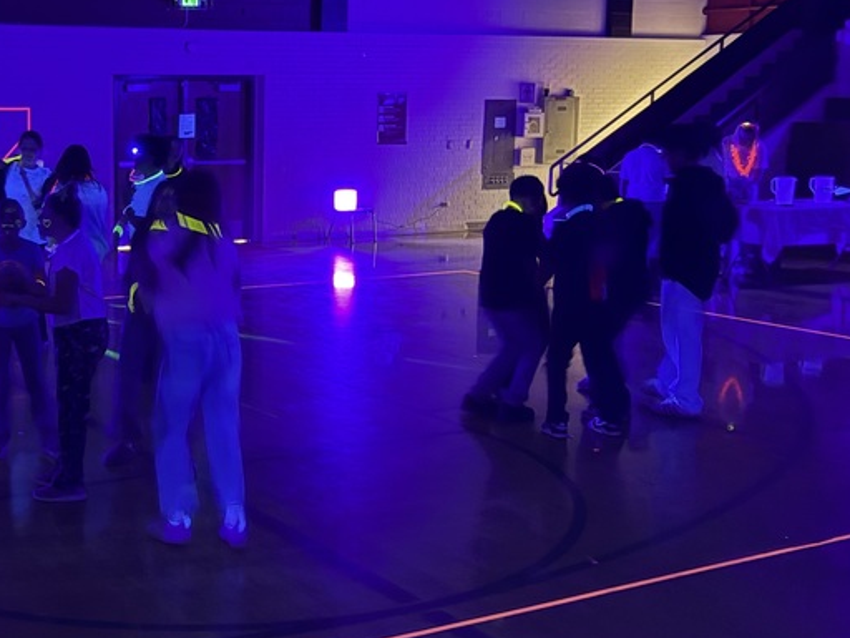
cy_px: 261
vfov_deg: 28.0
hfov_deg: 35.3
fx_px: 1277
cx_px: 138
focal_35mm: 52
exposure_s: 1/17
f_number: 1.6
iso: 1000
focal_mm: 5.96
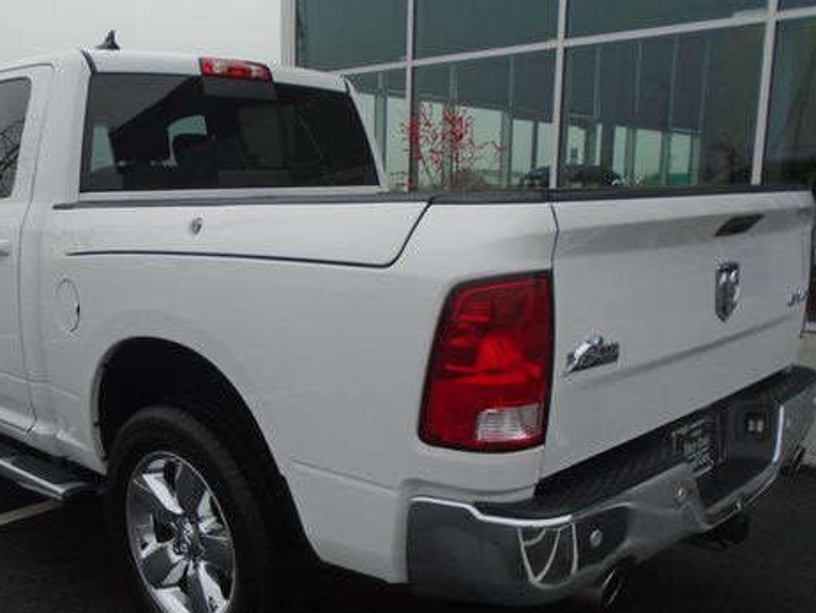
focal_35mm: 36
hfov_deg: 50.8
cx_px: 306
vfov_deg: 39.6
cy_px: 355
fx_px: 849
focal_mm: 4.6
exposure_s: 1/320
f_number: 3.2
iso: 100
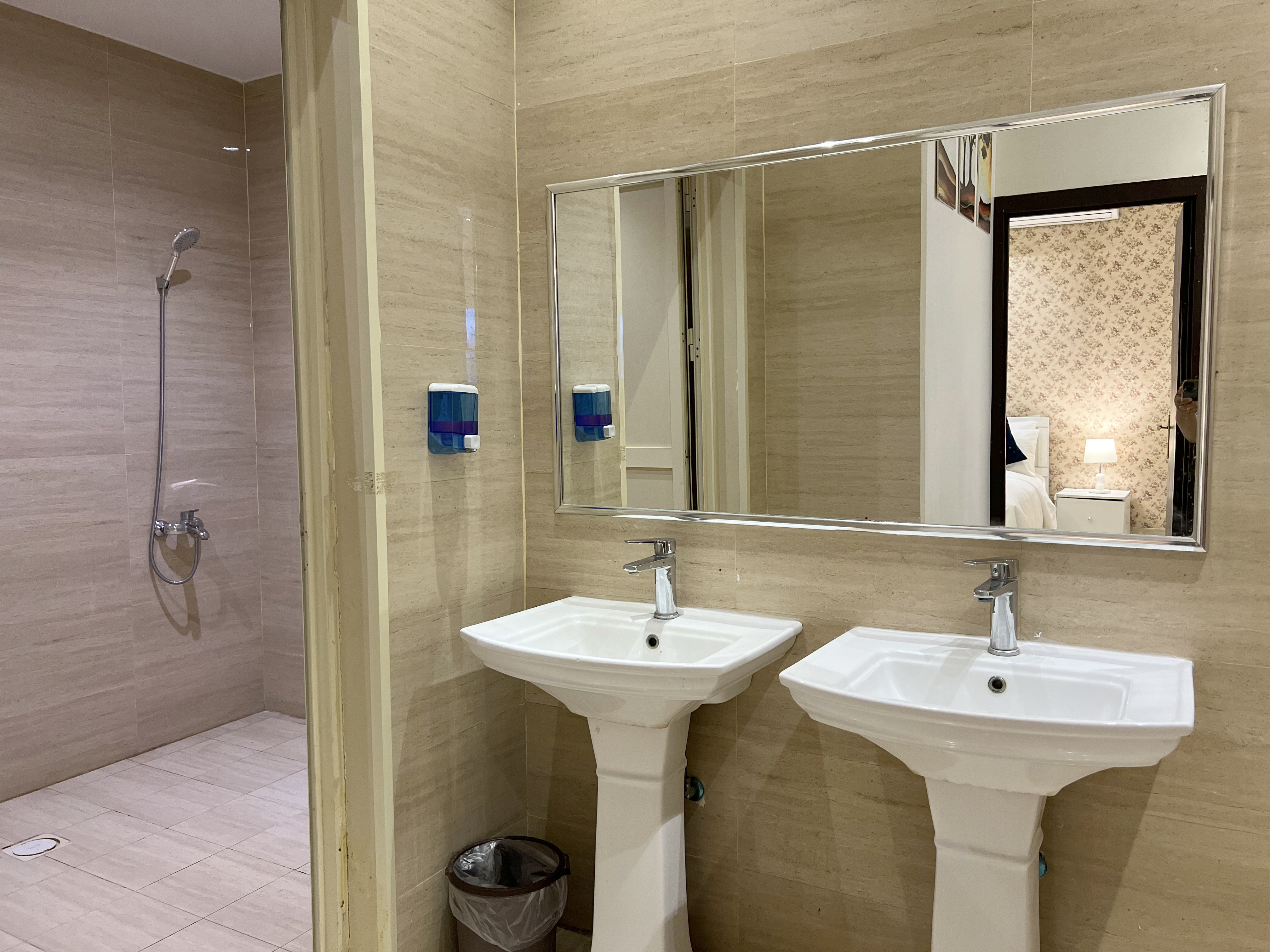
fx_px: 954
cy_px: 476
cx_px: 635
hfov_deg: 67.3
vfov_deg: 53.1
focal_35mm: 26
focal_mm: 5.7
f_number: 1.5
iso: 250
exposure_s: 1/60
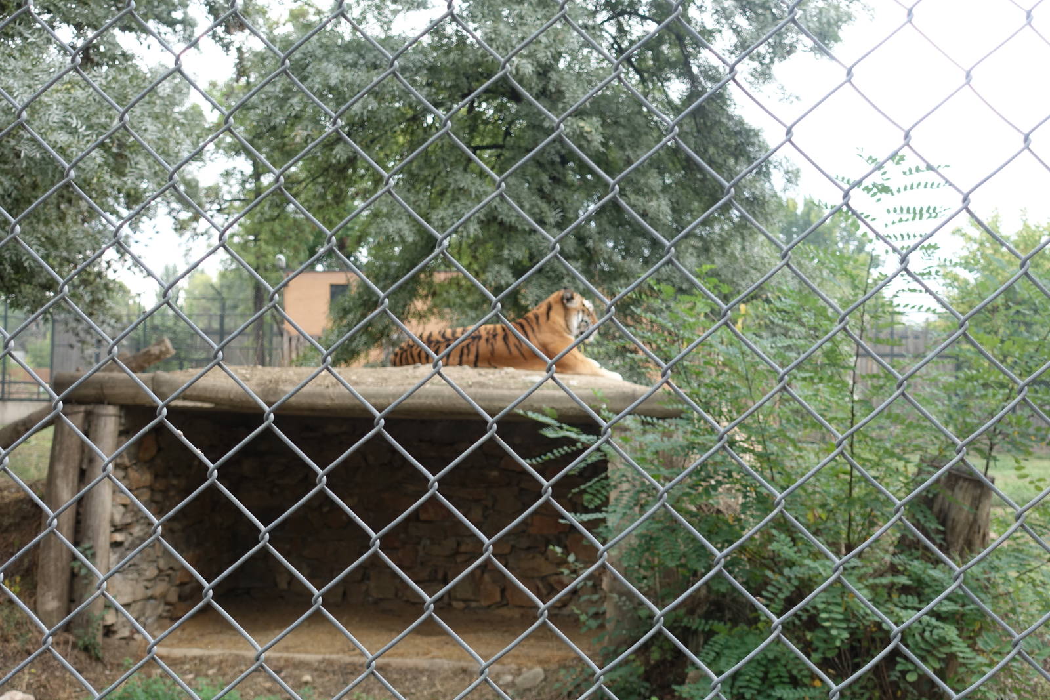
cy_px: 350
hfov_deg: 41.9
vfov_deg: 28.7
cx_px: 525
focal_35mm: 47
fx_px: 1371
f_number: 3.5
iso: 125
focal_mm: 17.06
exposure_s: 1/80
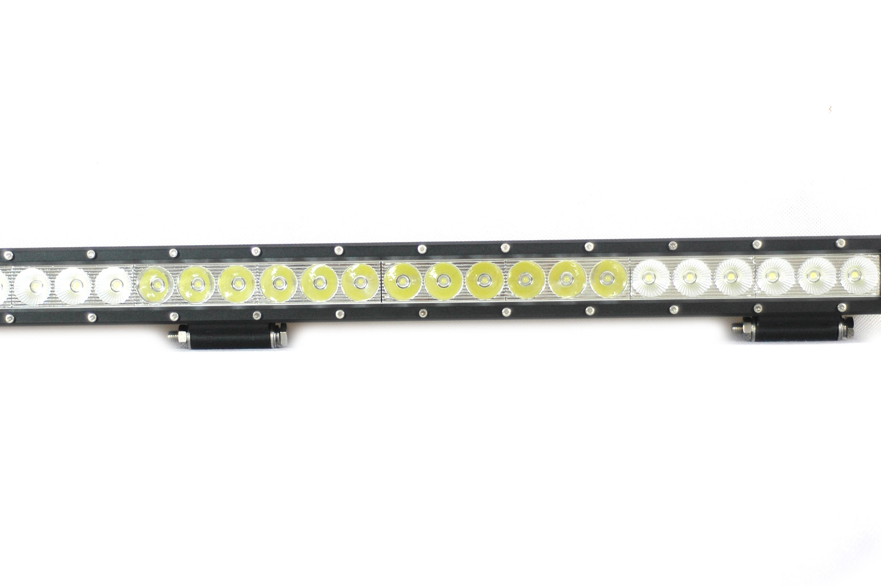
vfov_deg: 14.5
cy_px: 284
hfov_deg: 21.7
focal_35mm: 94
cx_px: 354
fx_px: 2298
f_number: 1.8
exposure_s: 1/640
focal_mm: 50
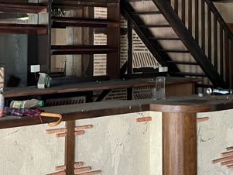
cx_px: 126
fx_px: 465
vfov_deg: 20.8
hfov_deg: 28.1
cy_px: 10
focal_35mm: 69
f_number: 1.6
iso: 160
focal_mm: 5.1
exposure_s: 1/60
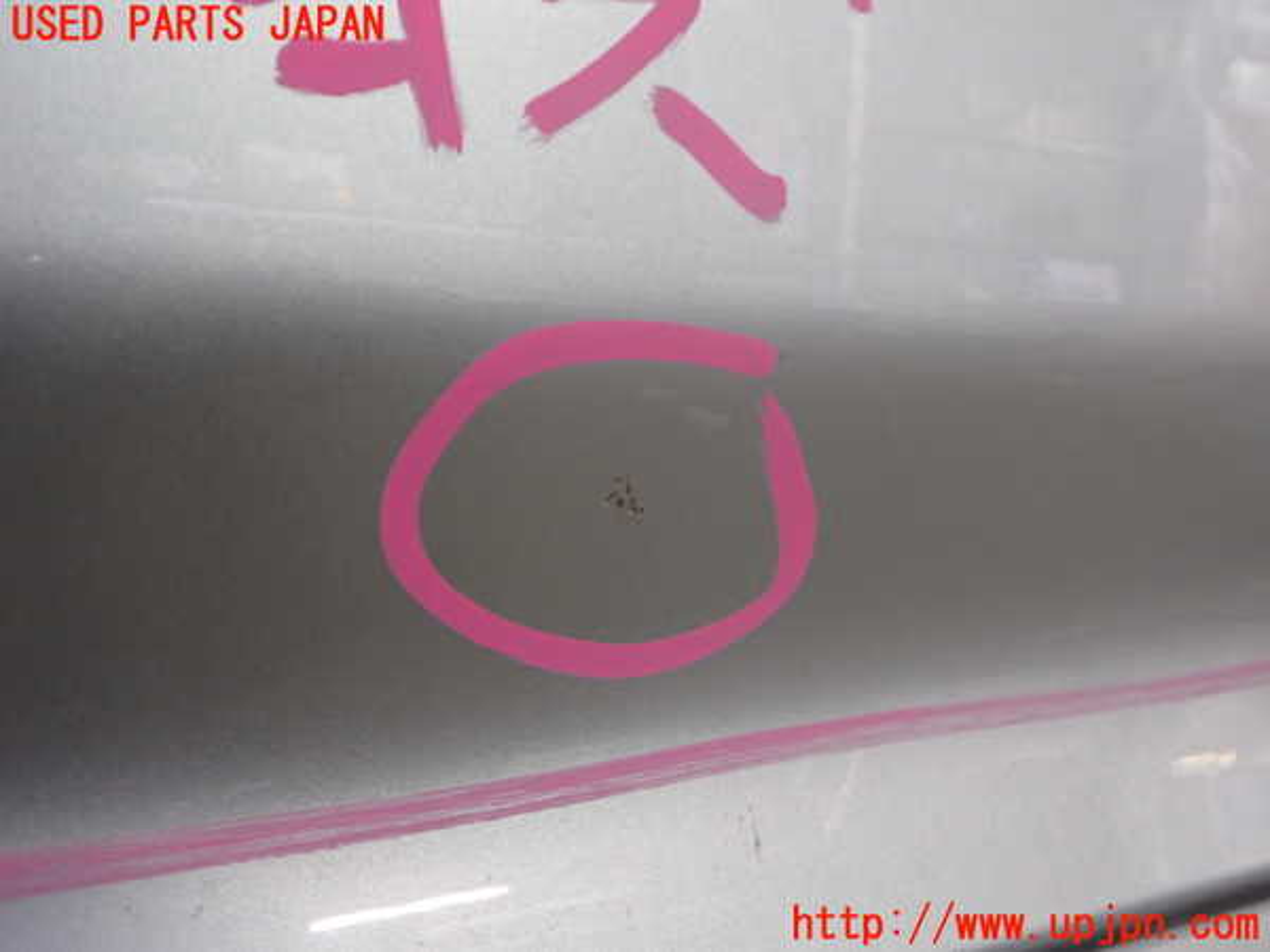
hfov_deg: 60.0
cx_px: 635
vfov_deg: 46.8
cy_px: 476
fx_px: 1101
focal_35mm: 30
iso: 500
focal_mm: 5.4
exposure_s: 1/30
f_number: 2.3
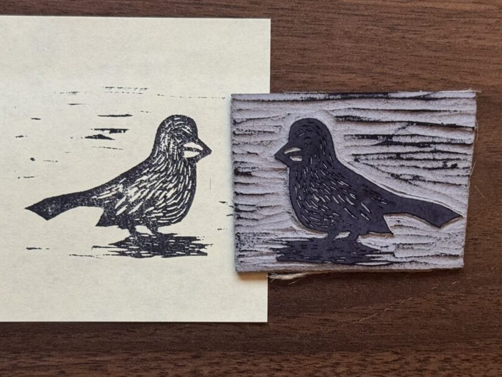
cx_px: 234
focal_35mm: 60
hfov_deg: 32.2
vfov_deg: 24.4
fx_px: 870
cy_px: 190
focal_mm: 6.76
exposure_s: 1/60
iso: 250
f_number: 1.78
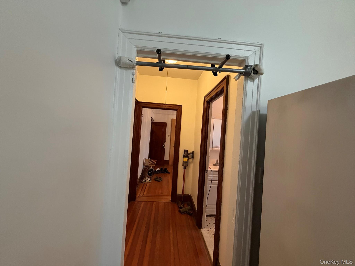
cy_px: 133
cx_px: 178
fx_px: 144
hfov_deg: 102.1
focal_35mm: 14
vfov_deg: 85.7
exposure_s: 1/60
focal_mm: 2.22
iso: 500
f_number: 2.2
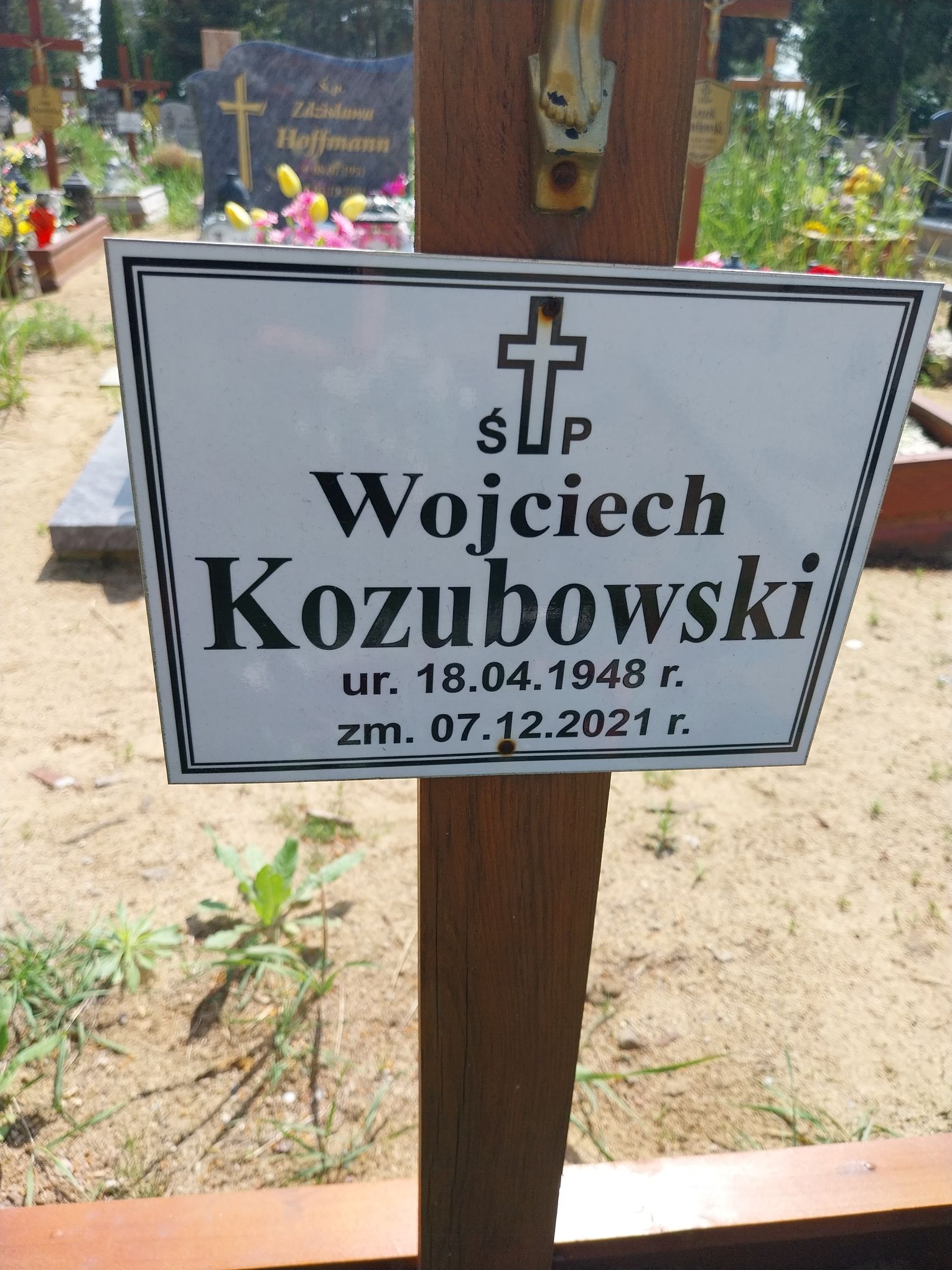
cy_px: 635
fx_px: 953
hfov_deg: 53.1
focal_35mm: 26
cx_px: 476
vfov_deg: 67.3
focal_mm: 4
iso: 25
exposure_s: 1/653
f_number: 1.8
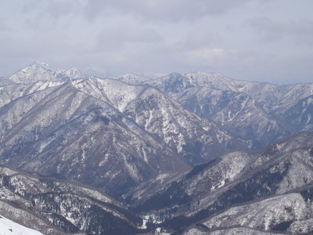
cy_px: 118
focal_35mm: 73
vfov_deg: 20.2
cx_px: 156
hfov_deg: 26.7
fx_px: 660
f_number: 6.3
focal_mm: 13.18
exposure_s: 1/500
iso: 80
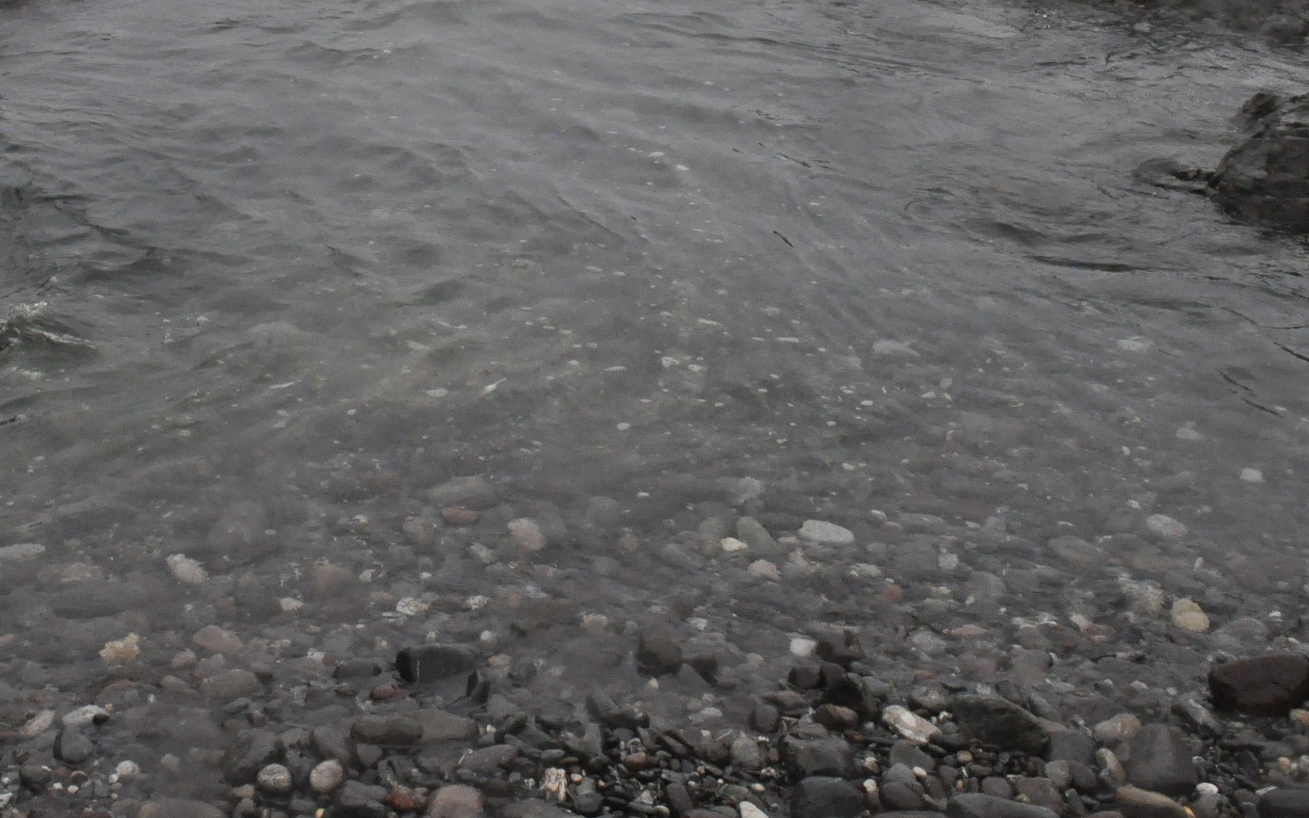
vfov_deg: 24.7
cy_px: 114
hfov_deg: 38.7
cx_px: 358
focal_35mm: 51
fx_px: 1819
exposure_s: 1/1250
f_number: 18
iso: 3200
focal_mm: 20
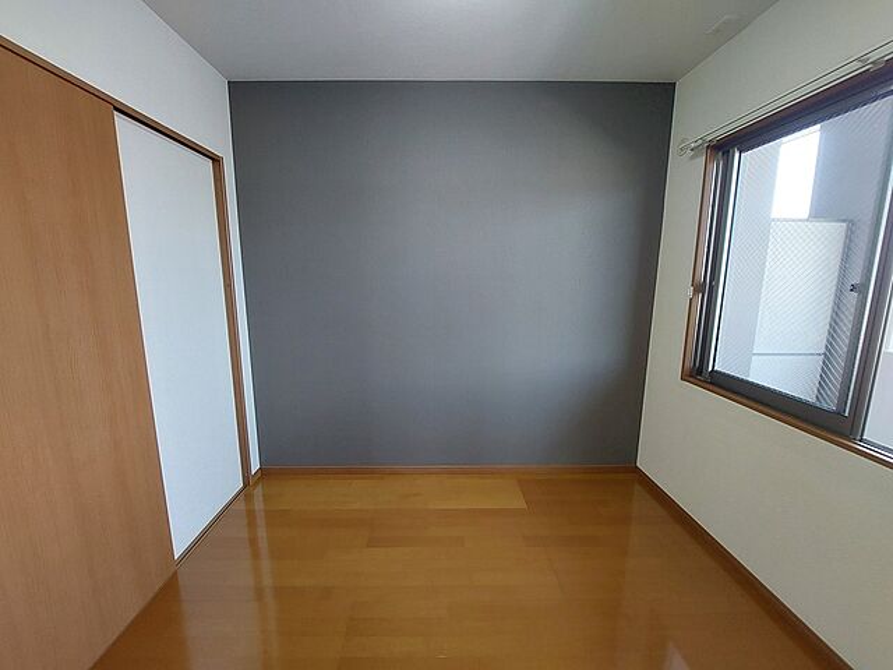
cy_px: 335
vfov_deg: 89.9
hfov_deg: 106.2
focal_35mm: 13
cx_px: 446
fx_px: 335
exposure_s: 1/60
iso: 160
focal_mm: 1.74
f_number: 2.2
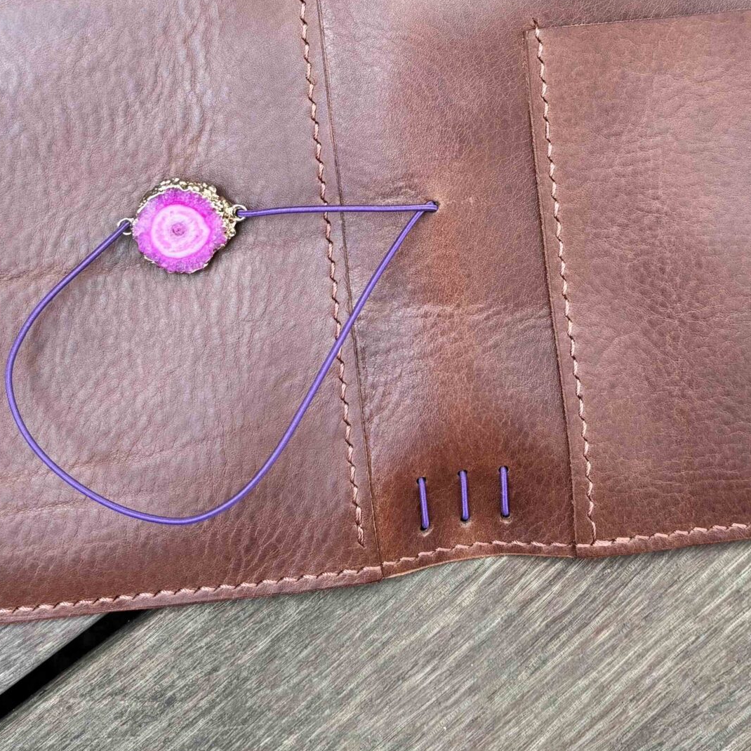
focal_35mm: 55
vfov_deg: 30.4
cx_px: 416
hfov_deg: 31.1
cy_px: 162
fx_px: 1350
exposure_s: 1/278
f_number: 1.6
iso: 50
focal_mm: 5.96
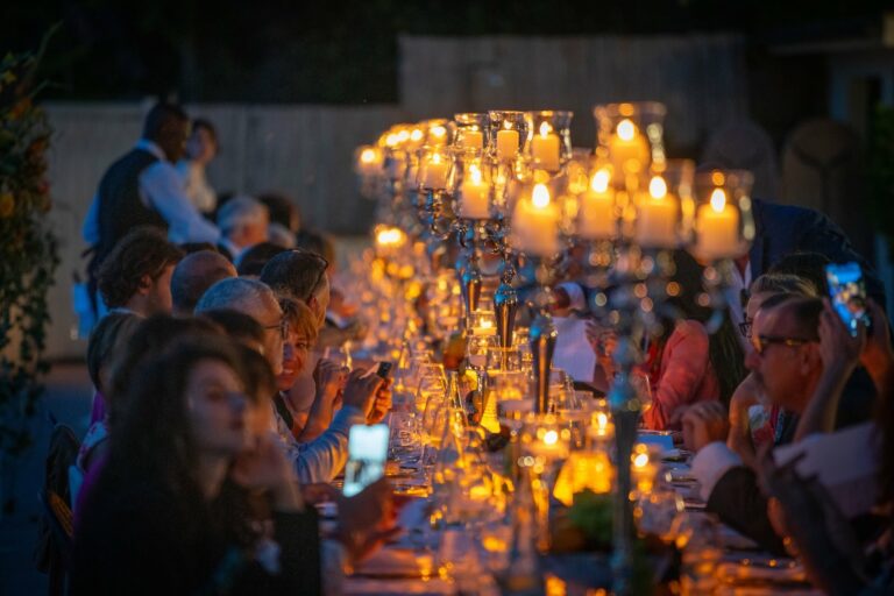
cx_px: 447
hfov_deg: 10.3
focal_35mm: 200
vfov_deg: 6.9
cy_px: 298
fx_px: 4966
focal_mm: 200
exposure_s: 1/100
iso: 4000
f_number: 2.8
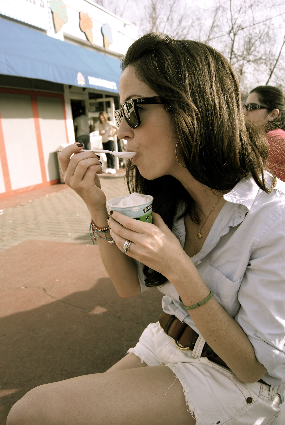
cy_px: 212
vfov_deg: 67.3
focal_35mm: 27
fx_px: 320
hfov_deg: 48.0
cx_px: 142
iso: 100
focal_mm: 18
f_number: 5
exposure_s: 1/250
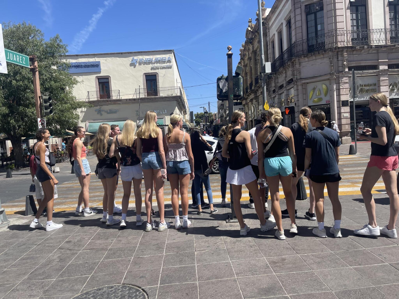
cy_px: 150
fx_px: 300
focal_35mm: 26
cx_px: 200
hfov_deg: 67.3
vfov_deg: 53.1
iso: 32
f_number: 1.6
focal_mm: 5.1
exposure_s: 1/2597
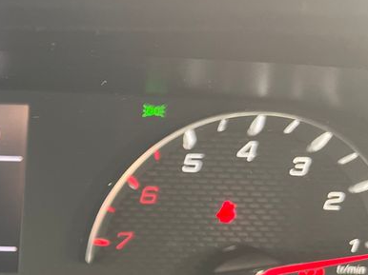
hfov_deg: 24.5
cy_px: 262
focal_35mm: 69
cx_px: -113
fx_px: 733
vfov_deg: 20.7
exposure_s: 1/120
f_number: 1.6
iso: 125
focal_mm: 5.1
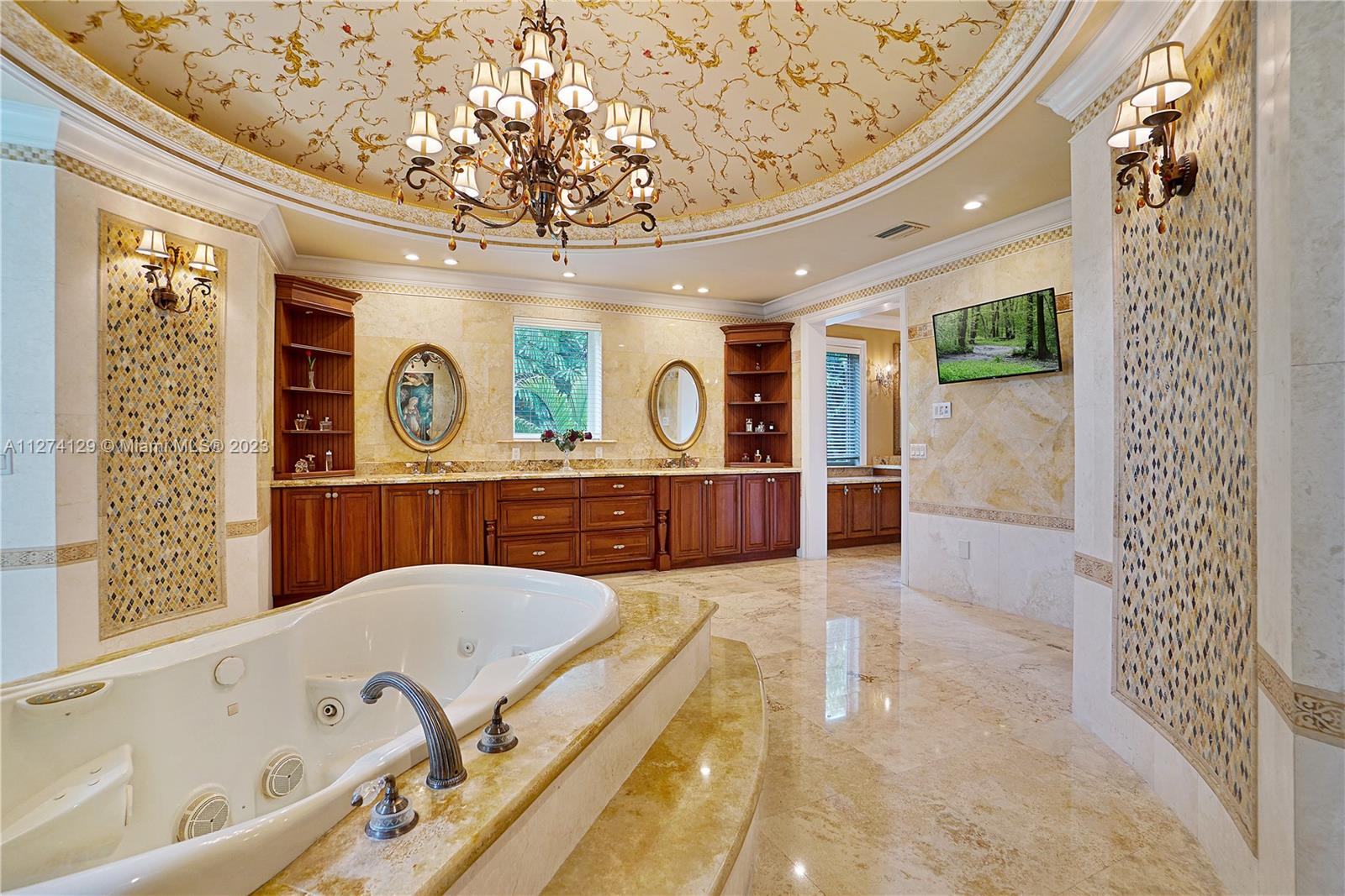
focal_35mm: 15
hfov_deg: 100.4
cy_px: 448
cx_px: 672
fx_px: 560
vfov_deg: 77.3
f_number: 6.3
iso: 160
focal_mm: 10
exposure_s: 1/6
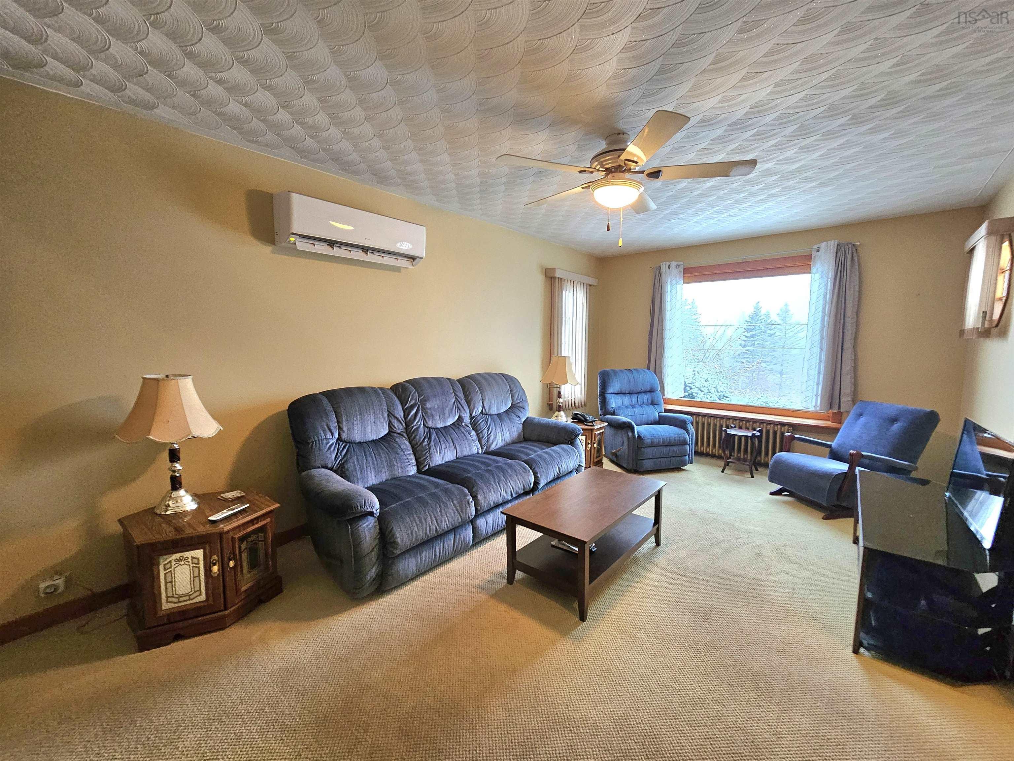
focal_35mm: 13
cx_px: 507
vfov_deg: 89.9
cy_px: 380
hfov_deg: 106.2
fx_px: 381
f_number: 2.2
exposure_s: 1/30
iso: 320
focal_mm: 2.2
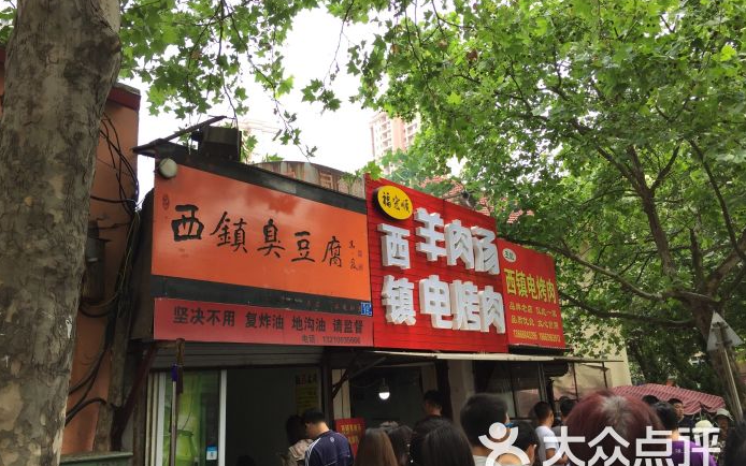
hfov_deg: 61.2
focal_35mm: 31
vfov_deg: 40.6
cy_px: 222
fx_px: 630
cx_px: 372
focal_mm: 4.15
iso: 32
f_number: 2.2
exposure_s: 1/309
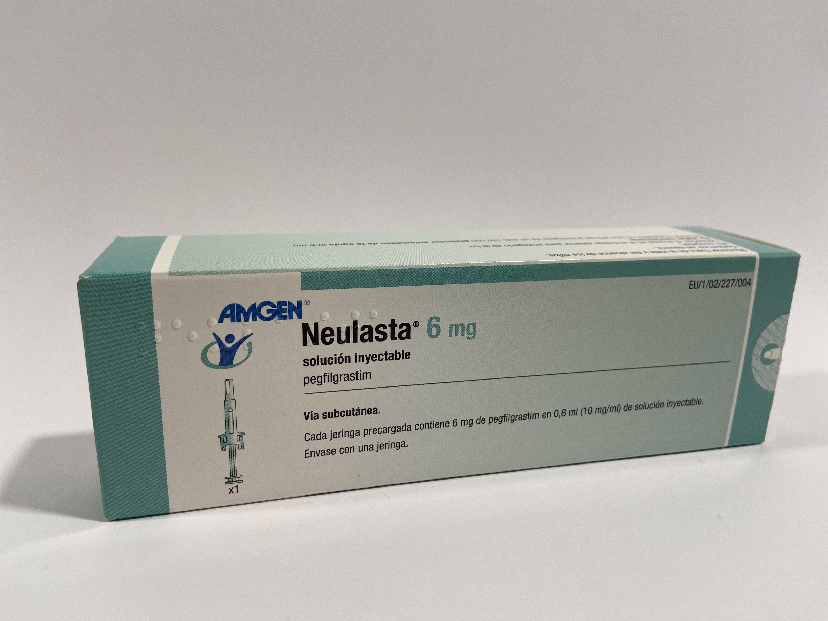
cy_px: 310
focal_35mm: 26
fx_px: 622
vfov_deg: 53.1
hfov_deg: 67.3
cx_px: 414
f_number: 1.8
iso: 80
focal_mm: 4.25
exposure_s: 1/100
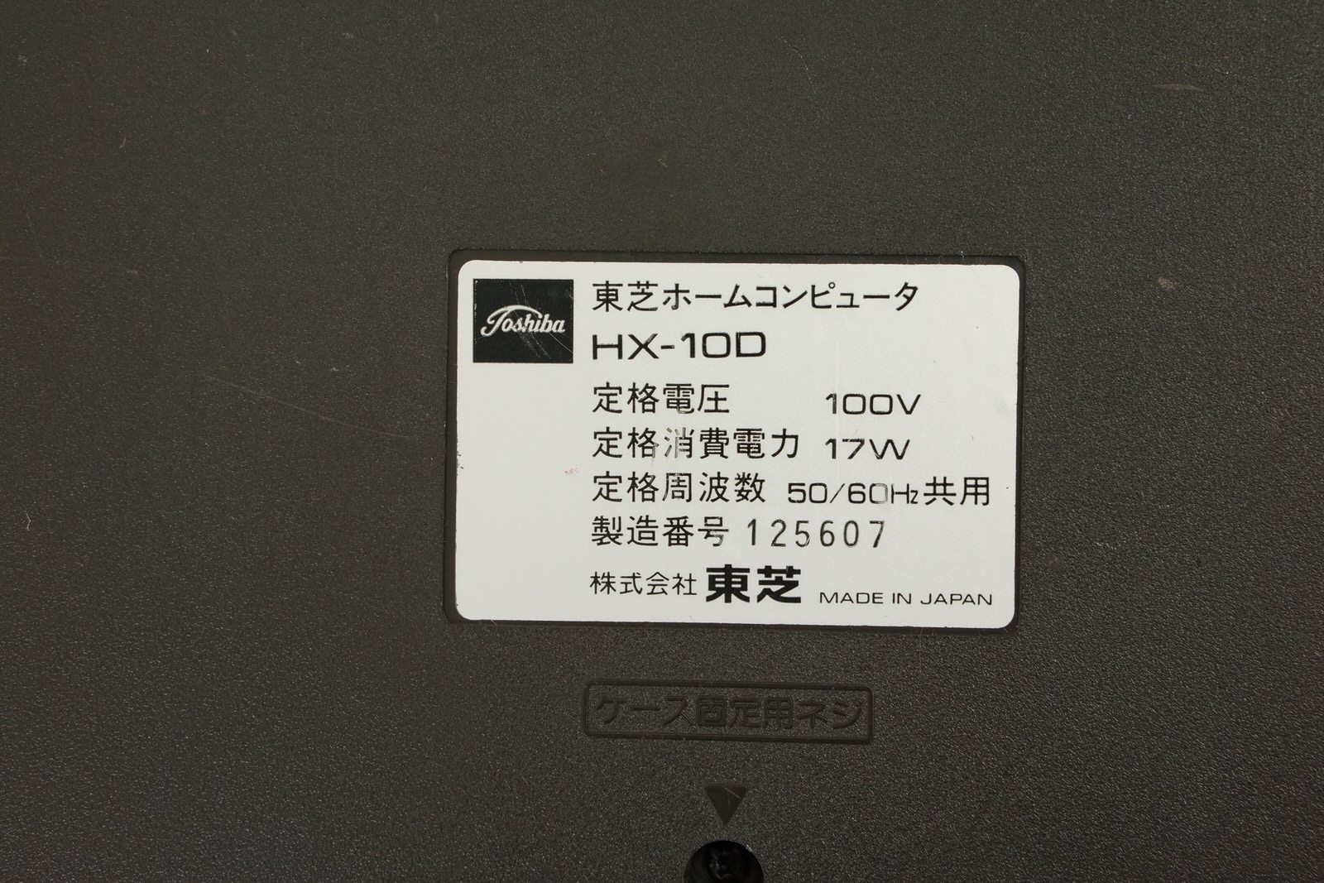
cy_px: 442
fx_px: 2758
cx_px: 662
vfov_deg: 18.2
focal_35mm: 75
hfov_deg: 27.0
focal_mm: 50
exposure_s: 1/40
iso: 800
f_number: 6.3
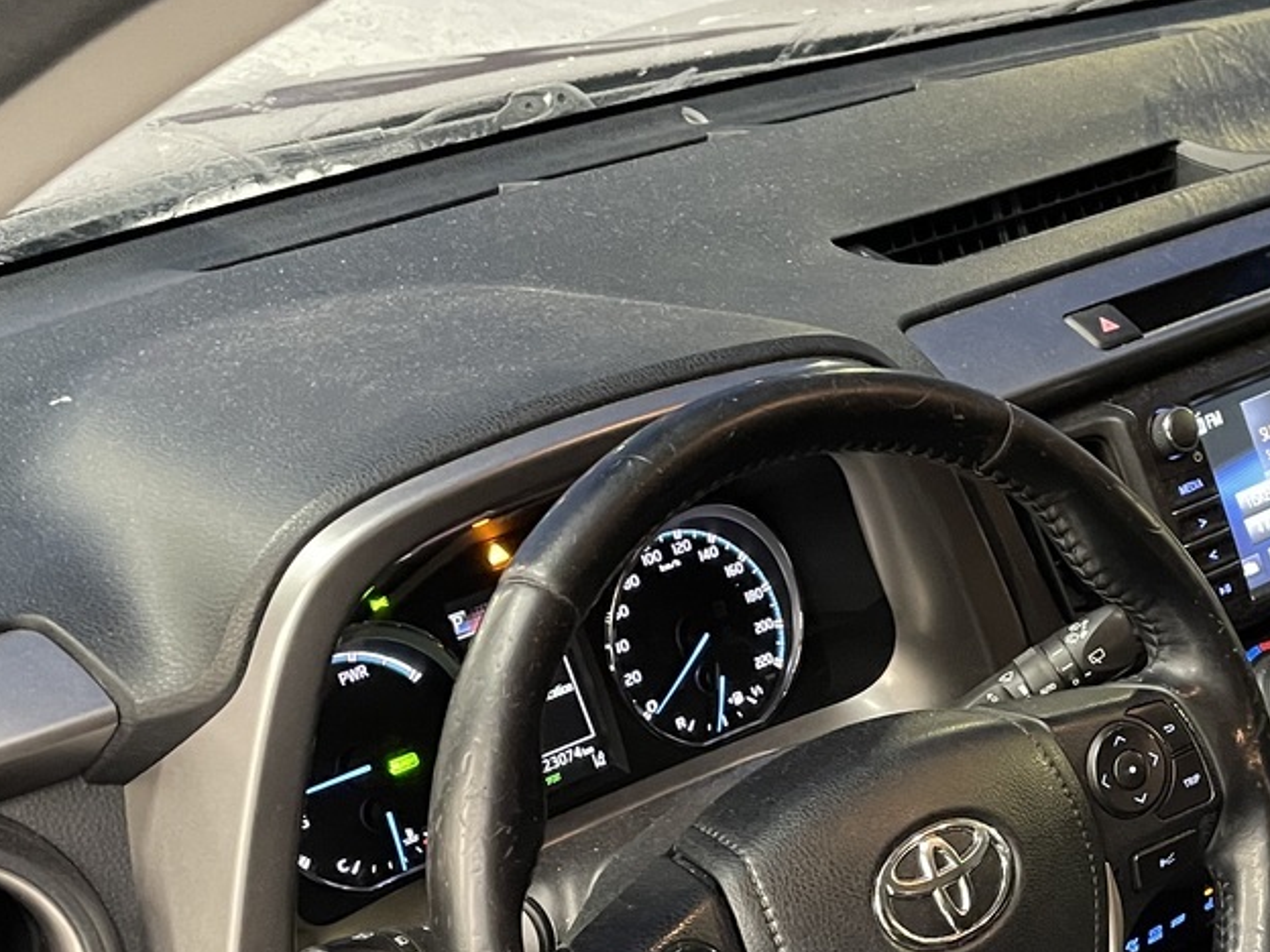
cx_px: 1030
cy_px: 960
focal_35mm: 60
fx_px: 2201
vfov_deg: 23.4
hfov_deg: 31.3
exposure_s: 1/25
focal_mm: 4.2
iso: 500
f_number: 1.6
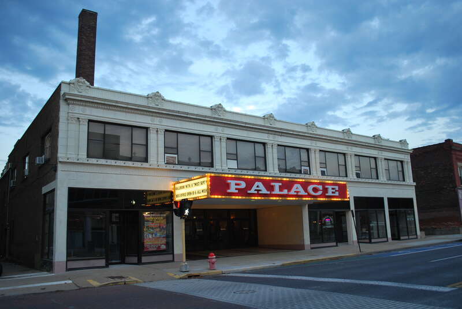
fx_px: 386
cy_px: 154
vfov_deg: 43.7
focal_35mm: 30
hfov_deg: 61.9
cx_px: 231
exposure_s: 1/50
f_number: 3.8
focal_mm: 20
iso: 200
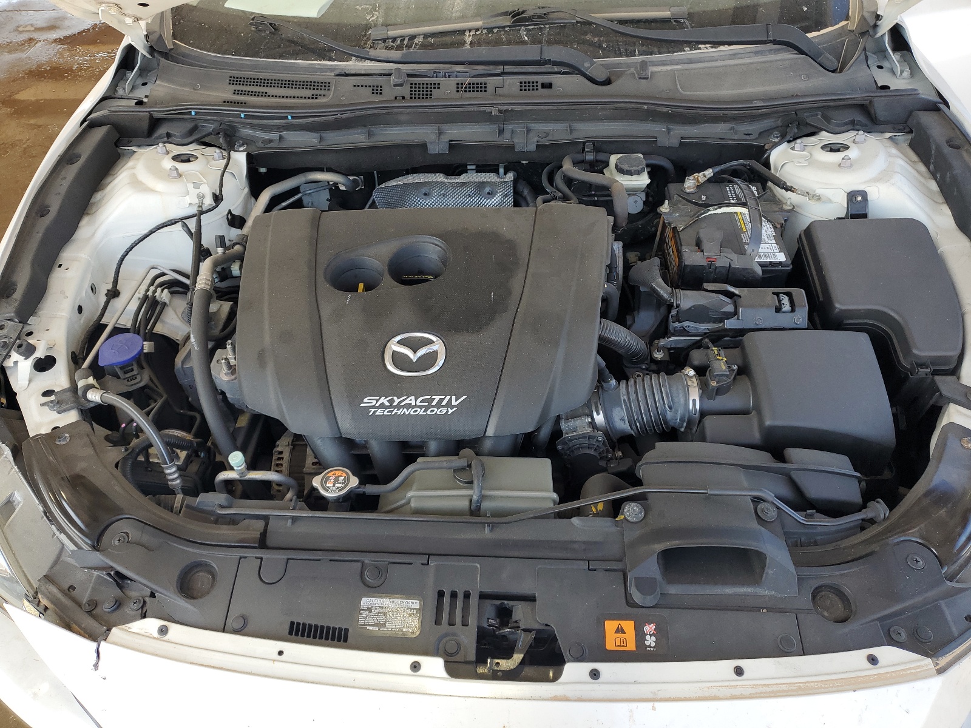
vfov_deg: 53.1
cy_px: 364
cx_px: 486
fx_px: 729
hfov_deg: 67.3
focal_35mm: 26
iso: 50
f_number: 1.5
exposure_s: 1/345
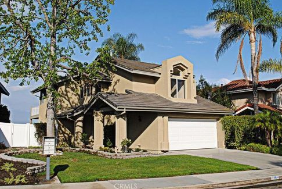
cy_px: 93
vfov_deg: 36.0
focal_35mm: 37
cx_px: 141
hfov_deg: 51.8
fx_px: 290
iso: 100
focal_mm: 24
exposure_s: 1/320
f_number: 9
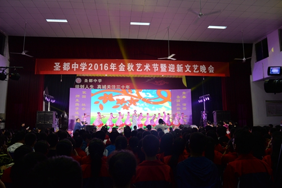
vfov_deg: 48.0
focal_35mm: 27
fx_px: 212
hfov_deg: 67.4
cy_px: 94
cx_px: 141
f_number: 5
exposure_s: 1/100
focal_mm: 27
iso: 800
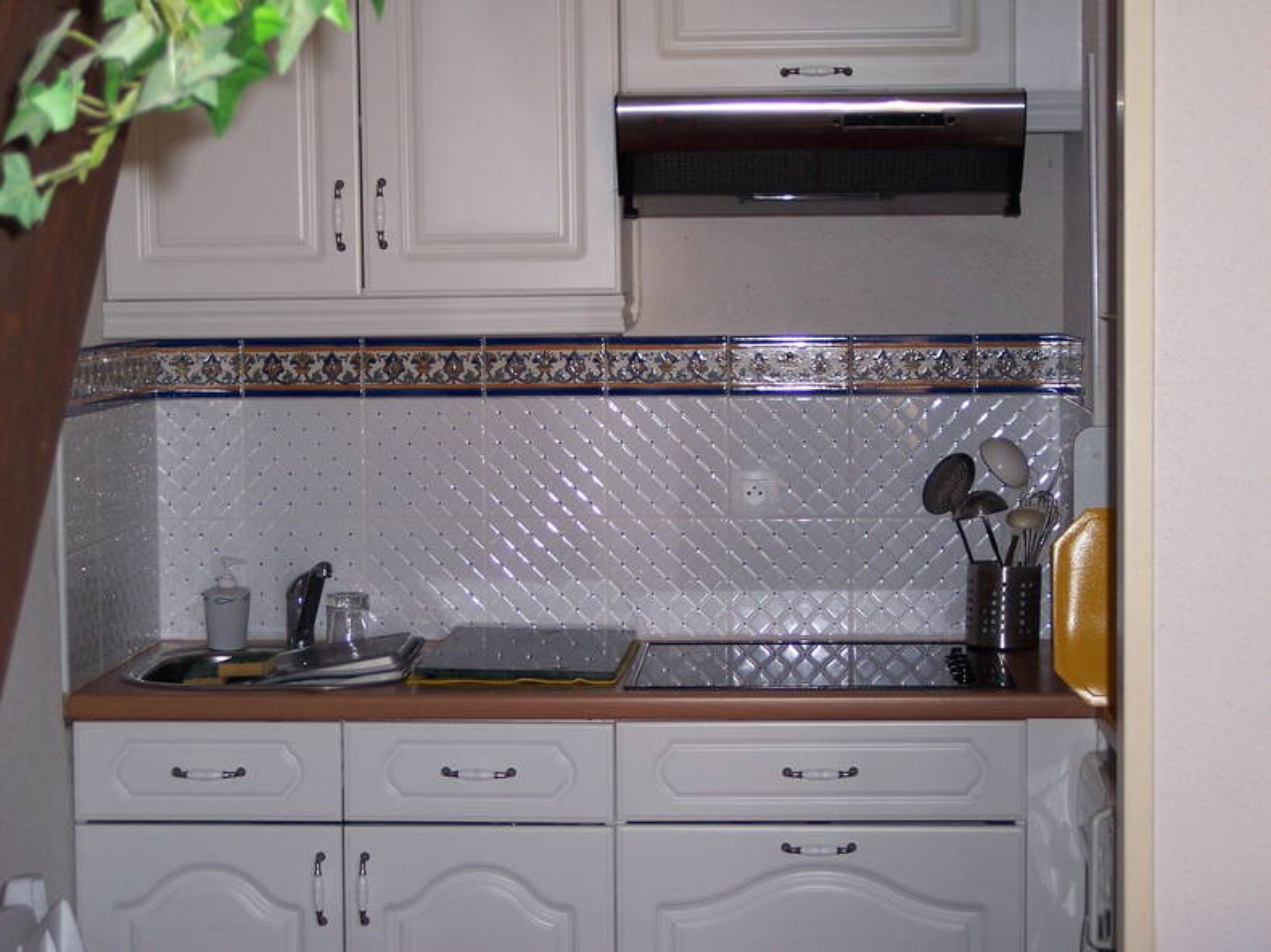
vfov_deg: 18.9
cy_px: 476
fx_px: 2863
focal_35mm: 78
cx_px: 636
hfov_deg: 25.0
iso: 140
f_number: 4
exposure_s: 1/90
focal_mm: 16
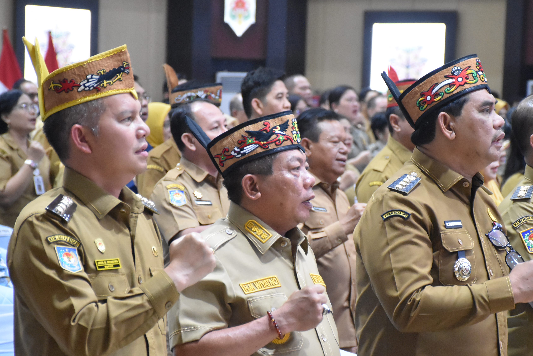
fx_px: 2666
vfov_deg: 7.6
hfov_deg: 11.4
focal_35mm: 180
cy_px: 218
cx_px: 297
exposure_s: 1/160
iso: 6400
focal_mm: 90
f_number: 6.3
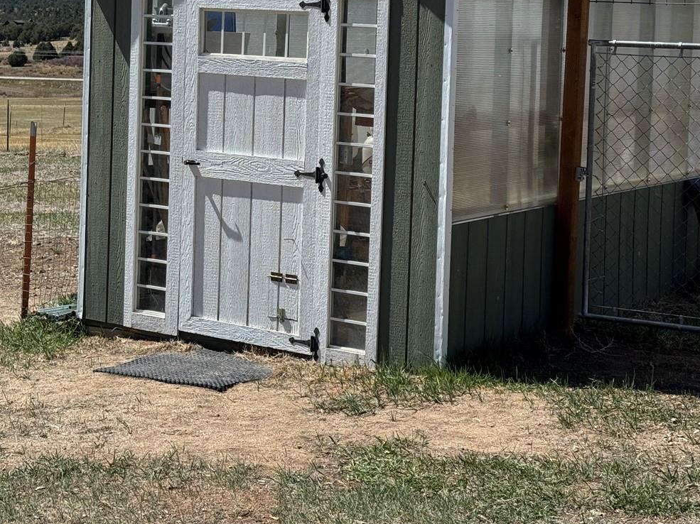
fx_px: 1577
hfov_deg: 25.0
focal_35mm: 78
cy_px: 105
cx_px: 330
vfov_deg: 18.7
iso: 64
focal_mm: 6.76
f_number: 1.78
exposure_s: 1/5848
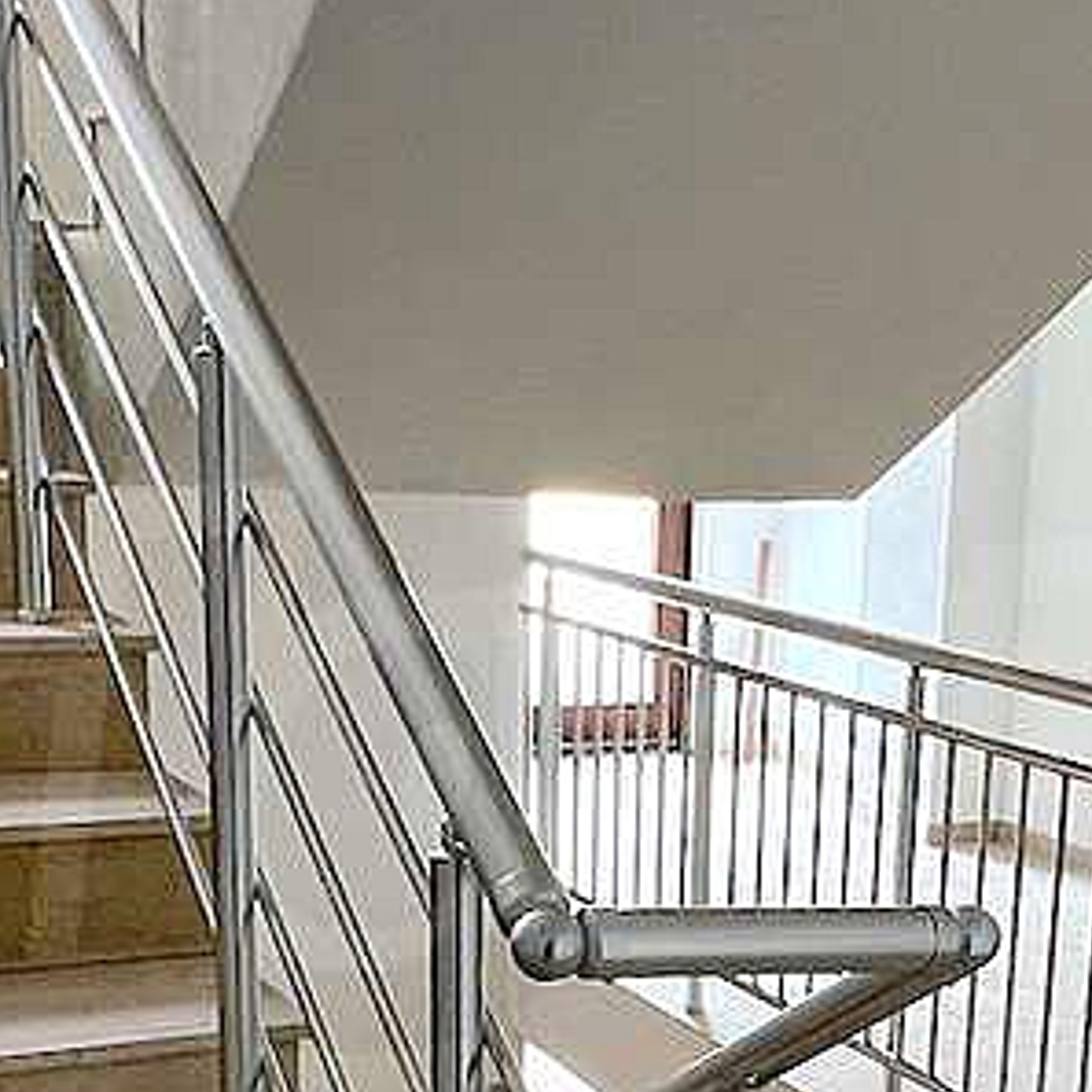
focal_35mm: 58
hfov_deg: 28.7
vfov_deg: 28.4
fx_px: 2070
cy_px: 995
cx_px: 923
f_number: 1.8
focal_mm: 1.57
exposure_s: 1/99
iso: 100
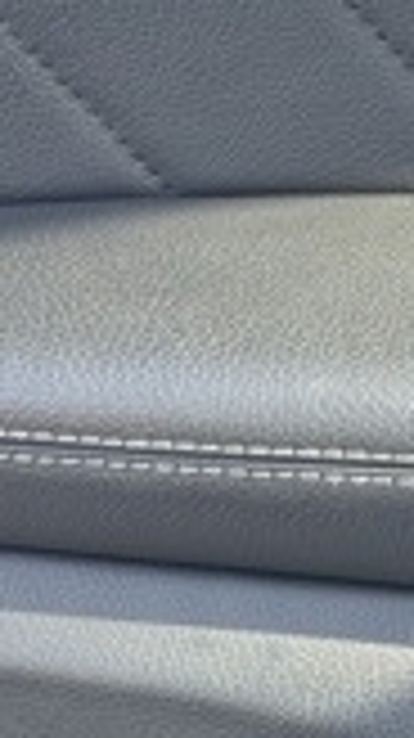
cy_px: 220
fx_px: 2699
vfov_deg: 15.5
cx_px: 1318
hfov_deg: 7.5
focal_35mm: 138
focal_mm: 5.96
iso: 50
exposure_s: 1/121
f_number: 1.6
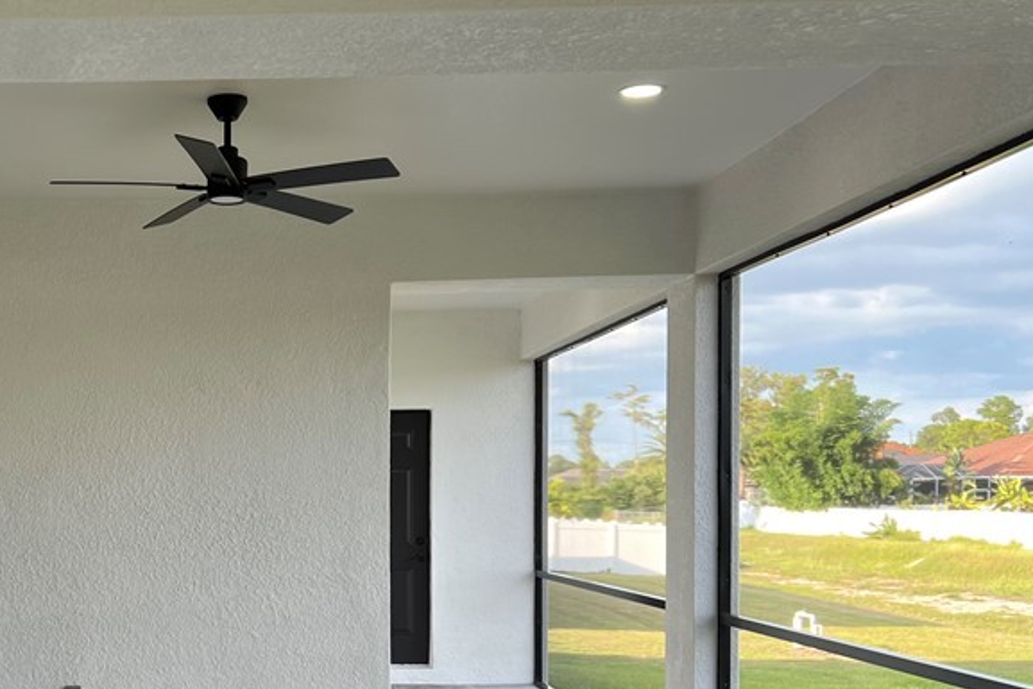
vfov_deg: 27.6
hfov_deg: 39.4
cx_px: 195
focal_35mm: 48
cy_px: 530
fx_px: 1378
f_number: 1.5
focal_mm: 5.7
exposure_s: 1/152
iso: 50
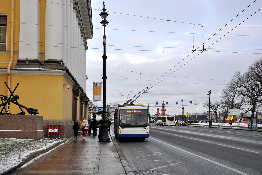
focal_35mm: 45
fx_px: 327
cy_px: 88
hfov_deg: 43.6
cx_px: 131
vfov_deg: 29.8
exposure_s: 1/250
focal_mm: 30
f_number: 5.6
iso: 280
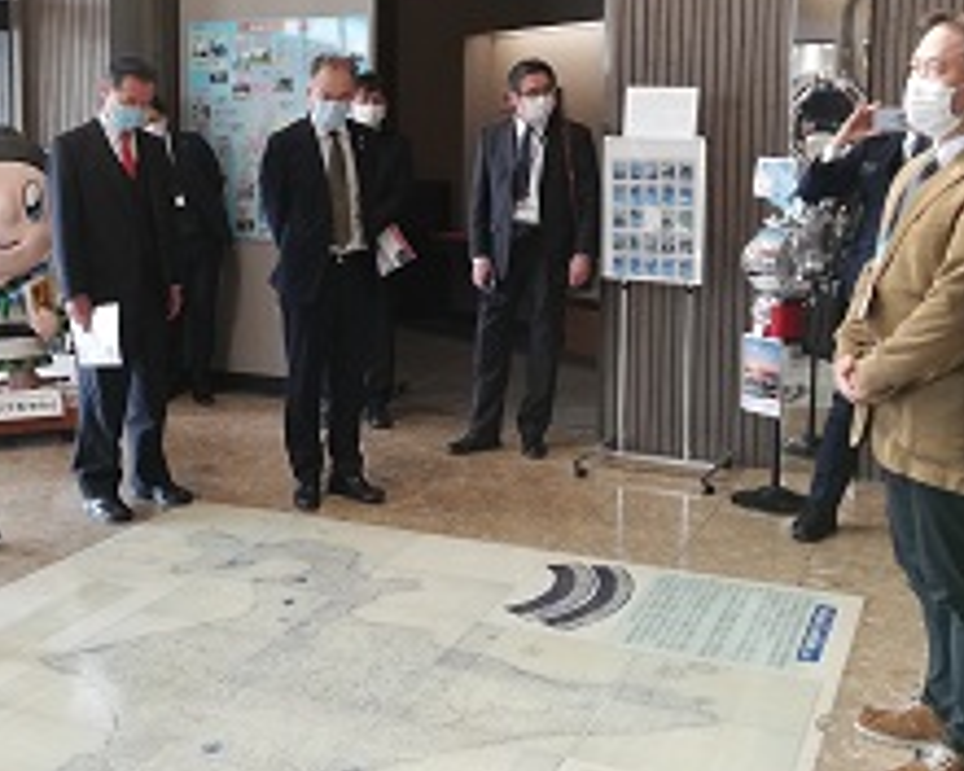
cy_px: 252
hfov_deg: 39.1
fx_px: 1341
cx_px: 326
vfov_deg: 31.8
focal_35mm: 47
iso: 160
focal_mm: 3.81
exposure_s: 1/50
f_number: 2.2
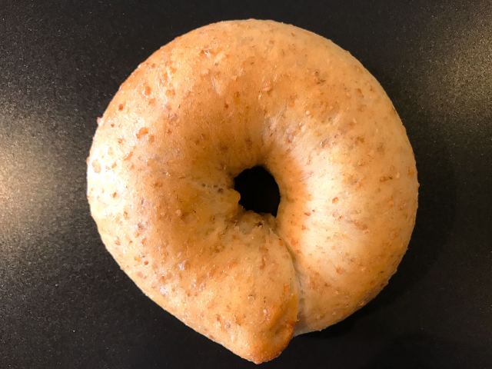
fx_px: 398
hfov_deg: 63.4
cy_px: 184
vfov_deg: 49.7
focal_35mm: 28
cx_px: 246
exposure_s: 1/17
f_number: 1.8
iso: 40
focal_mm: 3.99
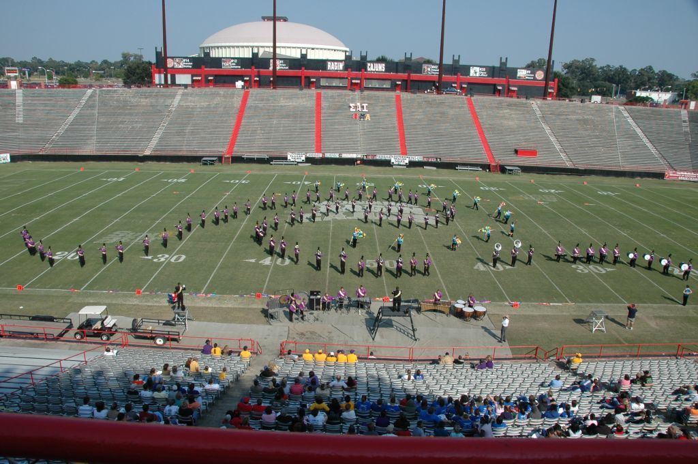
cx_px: 349
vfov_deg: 47.8
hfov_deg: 67.4
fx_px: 523
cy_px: 232
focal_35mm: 27
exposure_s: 1/320
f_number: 9
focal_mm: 18
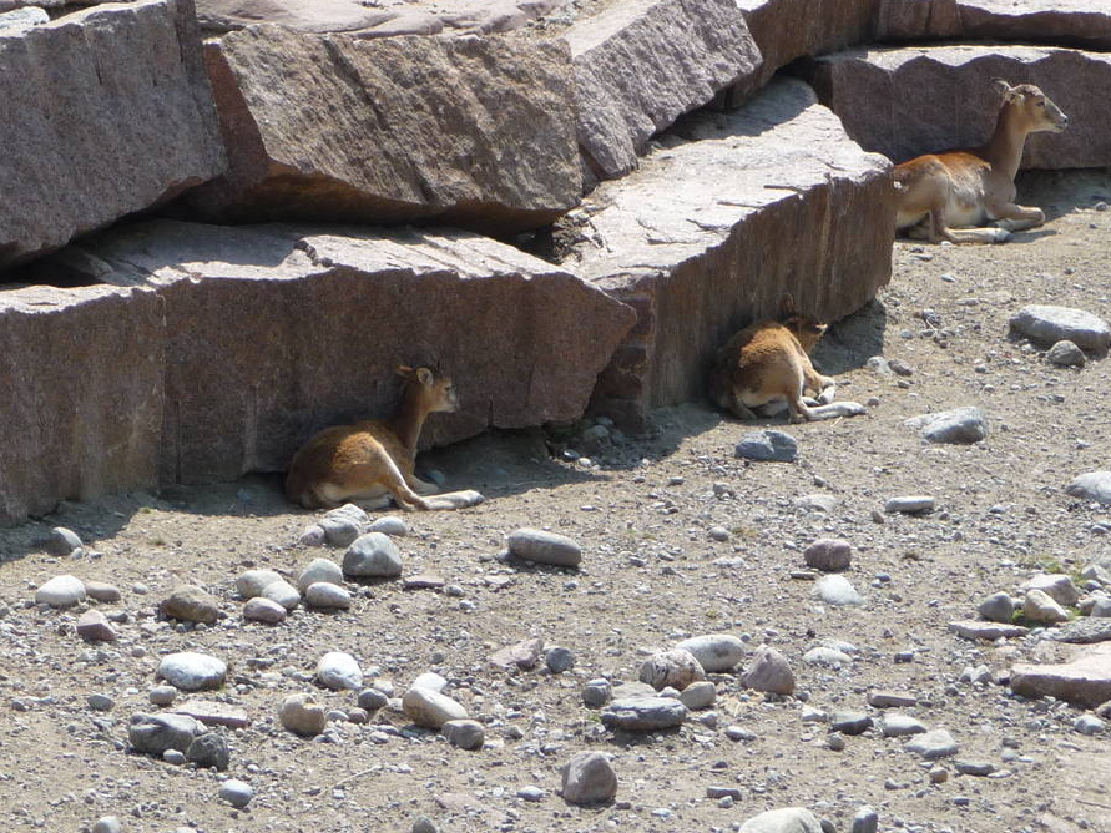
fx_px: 5937
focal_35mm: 185
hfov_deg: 10.7
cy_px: 165
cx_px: 556
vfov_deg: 8.0
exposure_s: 1/400
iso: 100
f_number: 4.7
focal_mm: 17.5
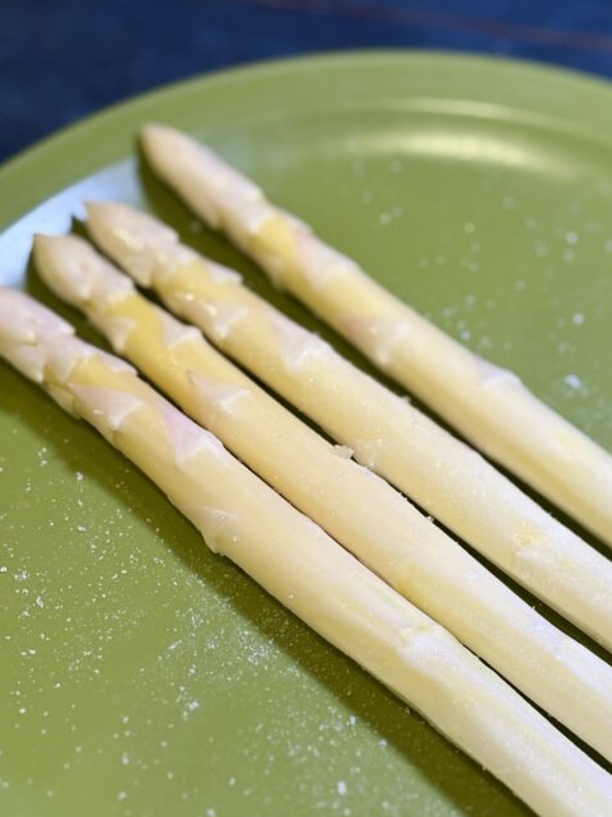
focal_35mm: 83
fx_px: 1958
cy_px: 505
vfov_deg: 23.5
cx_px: 400
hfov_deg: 17.7
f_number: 1.6
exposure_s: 1/121
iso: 40
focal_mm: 5.96
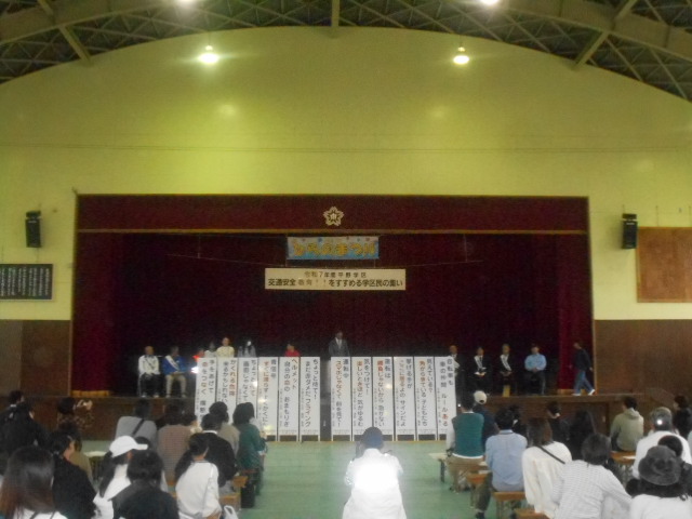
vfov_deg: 22.6
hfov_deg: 29.8
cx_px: 346
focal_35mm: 65
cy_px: 260
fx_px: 1299
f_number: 5.3
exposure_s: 1/60
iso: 1600
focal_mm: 11.6
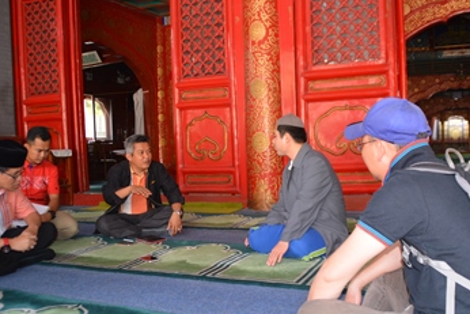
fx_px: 457
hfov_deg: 54.1
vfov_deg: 37.8
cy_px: 177
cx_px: 277
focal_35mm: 35
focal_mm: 18
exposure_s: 1/60
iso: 1000
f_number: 3.5
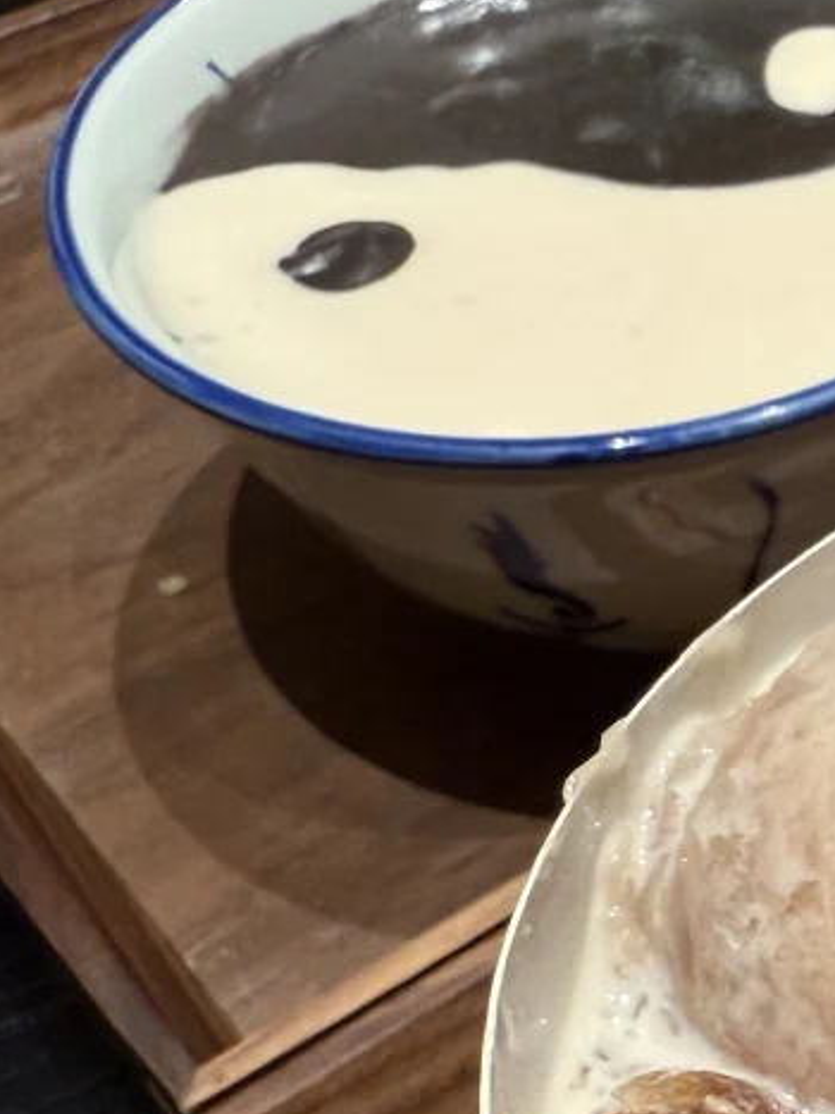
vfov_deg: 25.9
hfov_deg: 17.7
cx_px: 1269
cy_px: 864
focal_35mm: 74
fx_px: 2381
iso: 250
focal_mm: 2.22
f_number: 2.2
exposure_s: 1/100
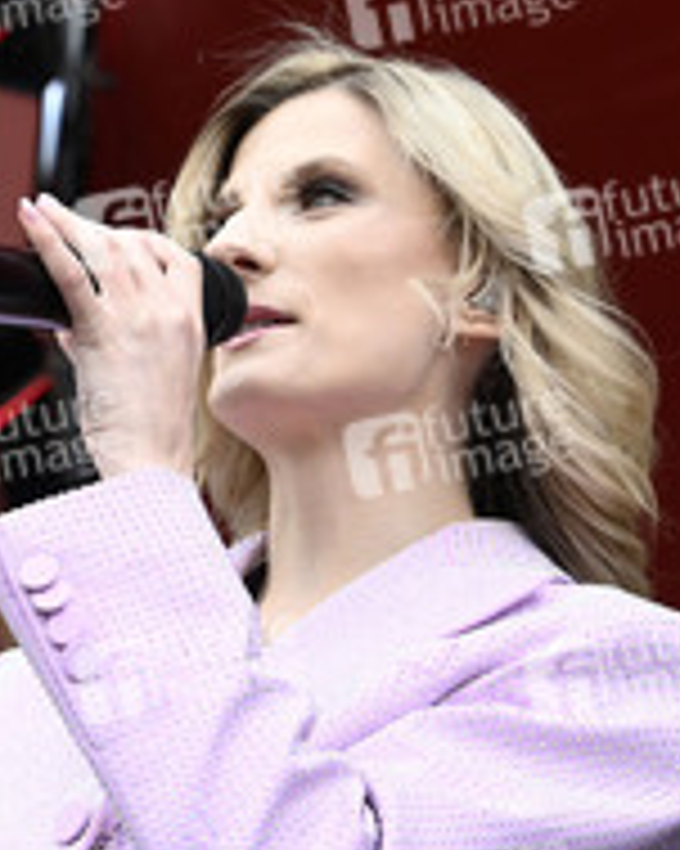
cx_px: 70
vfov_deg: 8.6
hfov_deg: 6.9
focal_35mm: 224
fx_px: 5640
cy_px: 558
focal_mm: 100
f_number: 8
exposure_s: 1/320
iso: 500
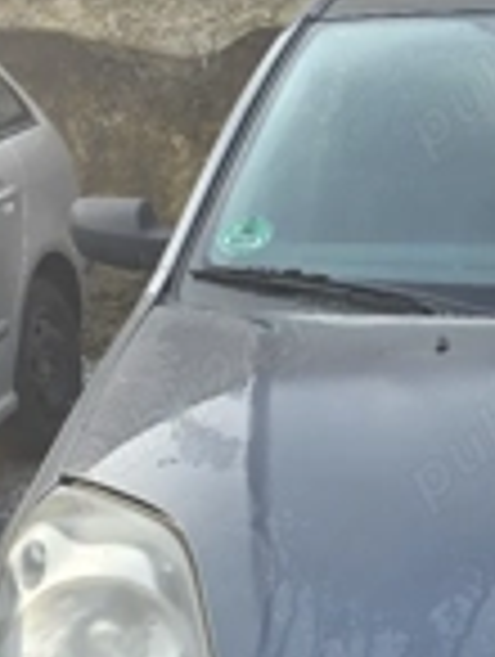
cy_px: 446
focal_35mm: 63
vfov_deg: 30.4
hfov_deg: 21.2
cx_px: 644
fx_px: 1198
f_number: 1.7
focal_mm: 6.3
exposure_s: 1/370
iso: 32
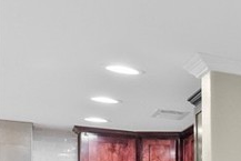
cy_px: 218
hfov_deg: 15.7
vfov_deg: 18.9
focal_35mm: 66
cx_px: 565
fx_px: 442
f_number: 2.8
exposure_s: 1/160
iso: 1600
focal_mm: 14
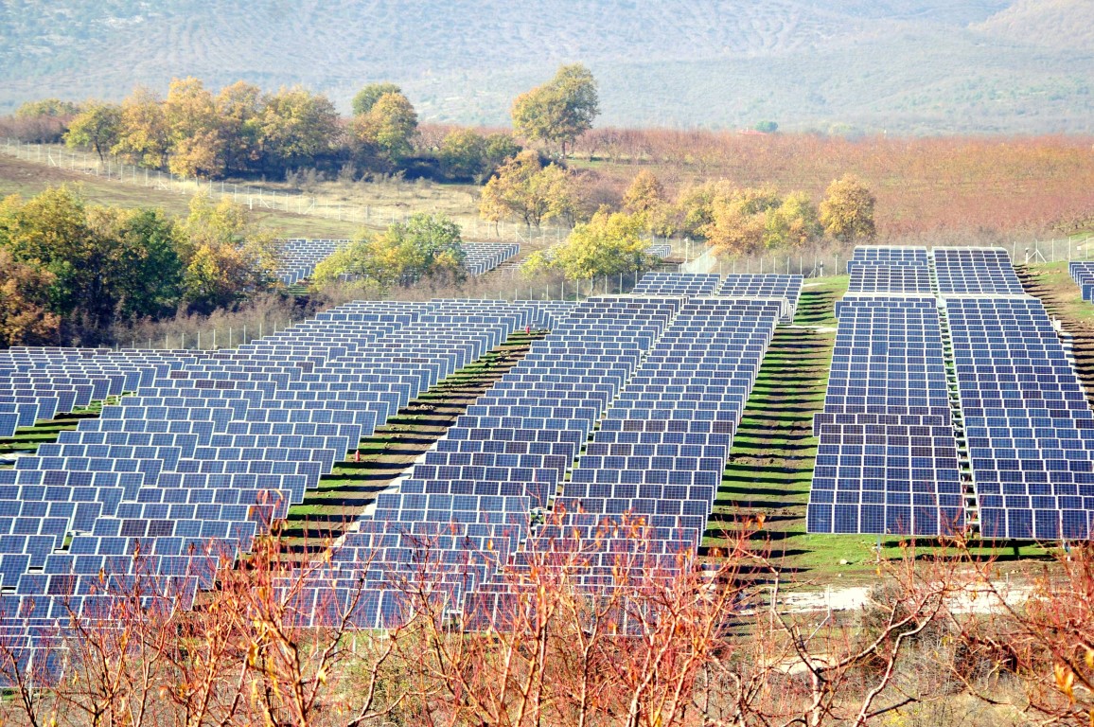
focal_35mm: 117
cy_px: 364
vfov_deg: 11.7
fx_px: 3551
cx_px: 547
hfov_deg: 17.5
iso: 200
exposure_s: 1/640
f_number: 5
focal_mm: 77.5
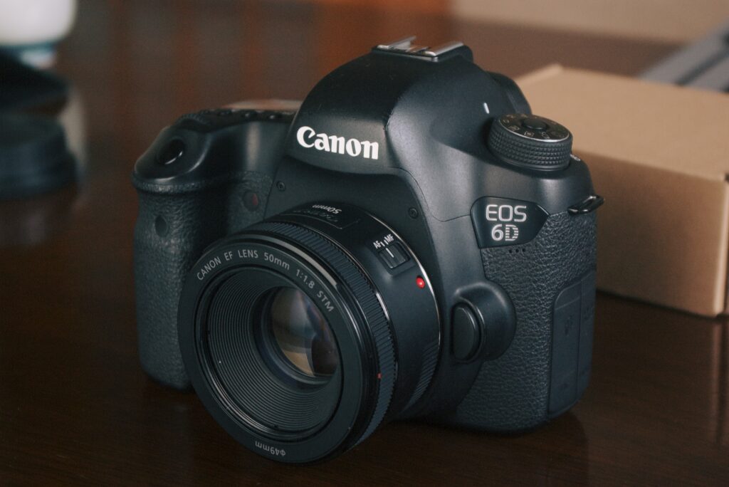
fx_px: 1671
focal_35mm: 82
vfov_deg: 16.6
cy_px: 244
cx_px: 364
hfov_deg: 24.6
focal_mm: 55
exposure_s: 1/20
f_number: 5.6
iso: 800
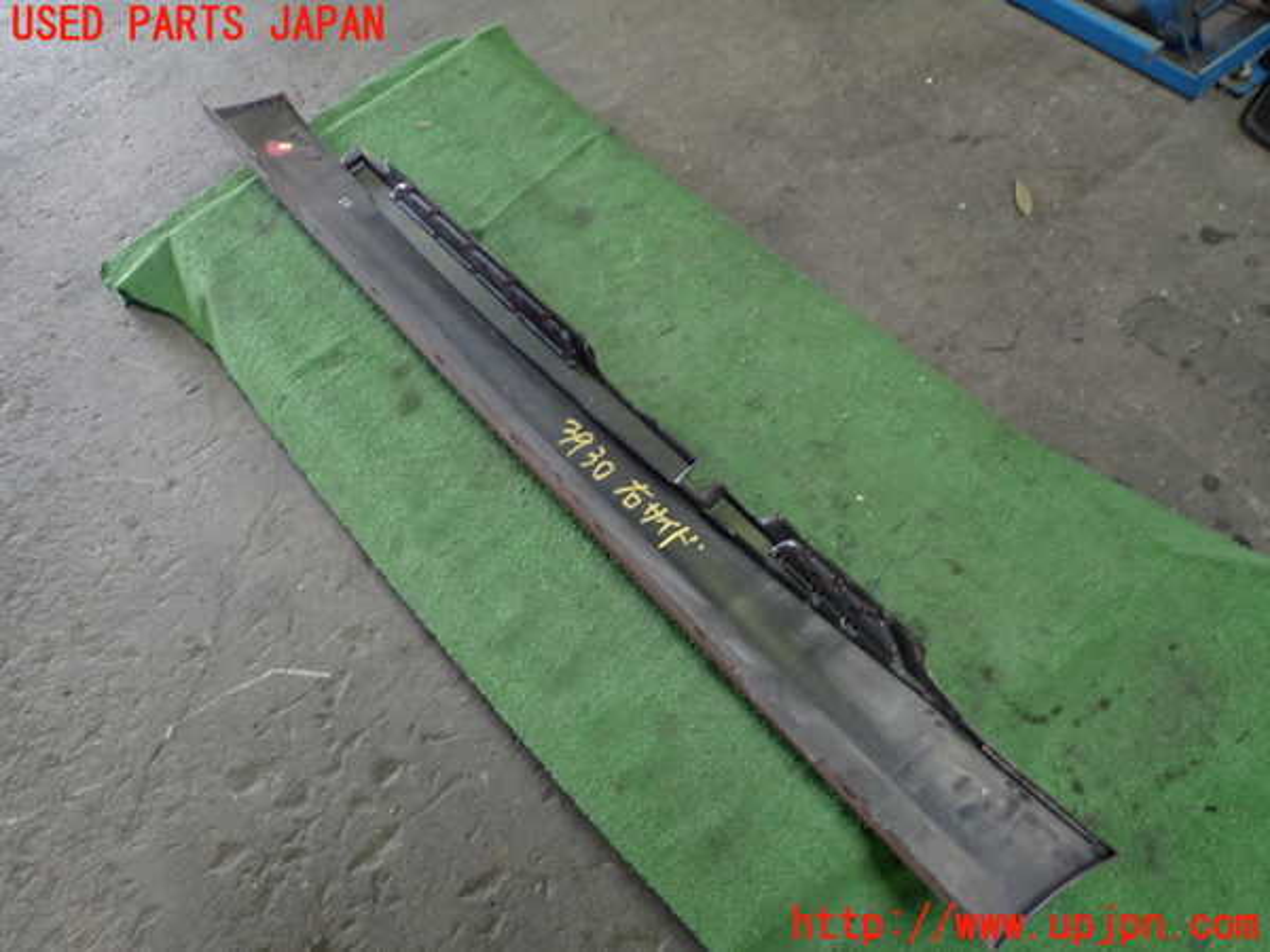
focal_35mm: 30
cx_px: 635
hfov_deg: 60.0
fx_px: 1101
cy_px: 476
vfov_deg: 46.8
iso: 250
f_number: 2.3
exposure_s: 1/30
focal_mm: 5.4
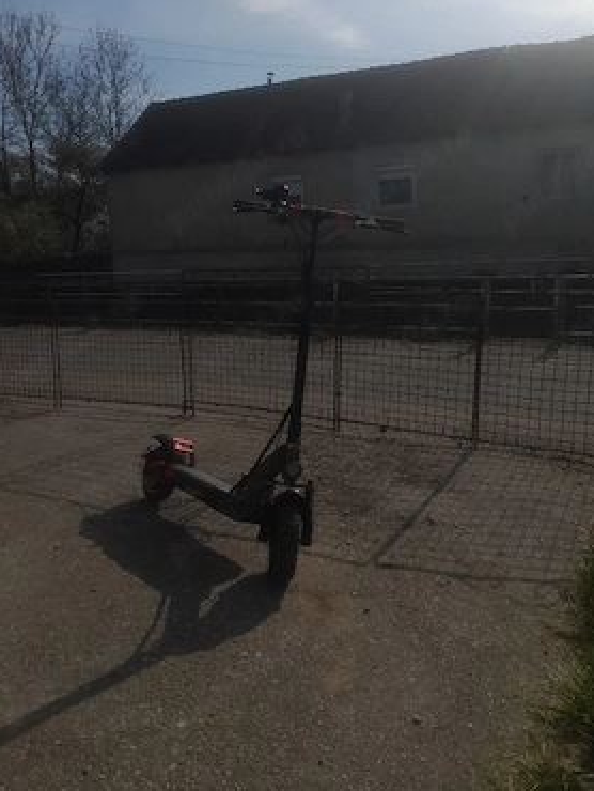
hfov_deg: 51.4
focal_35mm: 27
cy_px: 370
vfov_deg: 65.2
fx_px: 617
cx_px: 280
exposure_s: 1/3333
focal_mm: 4.6
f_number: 2
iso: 20
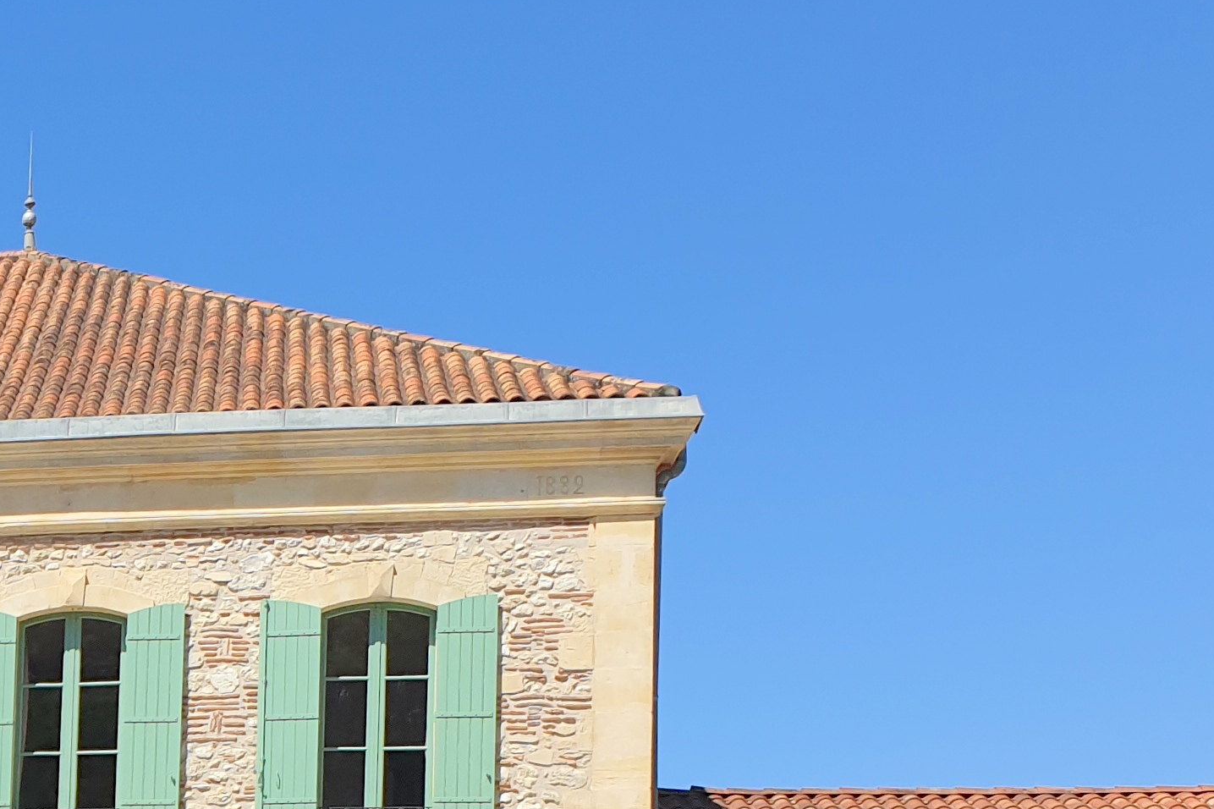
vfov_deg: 16.9
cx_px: -406
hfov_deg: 23.3
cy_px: 1067
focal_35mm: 76
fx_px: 2562
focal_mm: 4.3
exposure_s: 1/2247
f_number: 2.4
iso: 50
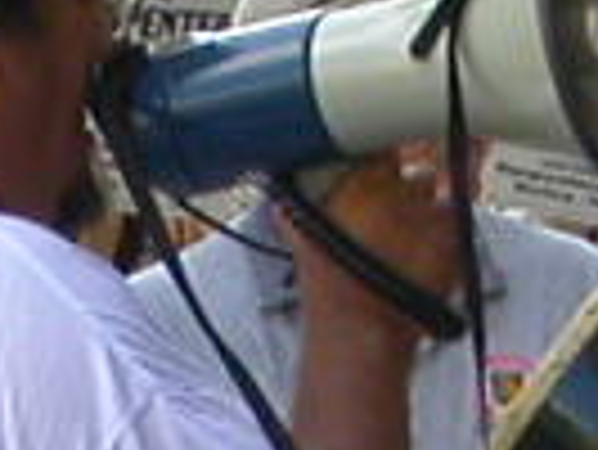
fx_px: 14784
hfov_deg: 2.3
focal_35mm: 855
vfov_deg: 1.7
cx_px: -139
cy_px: 1179
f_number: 4.8
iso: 100
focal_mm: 16.8
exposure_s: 1/146
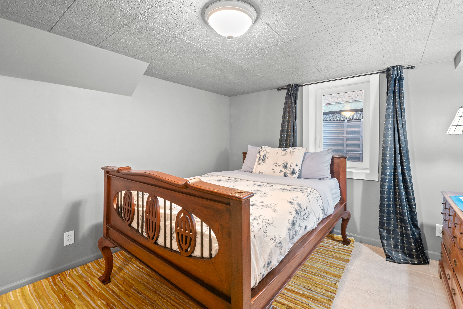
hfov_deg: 96.7
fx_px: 206
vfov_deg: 73.7
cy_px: 145
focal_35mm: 16
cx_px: 233
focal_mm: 14
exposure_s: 2
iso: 400
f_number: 9
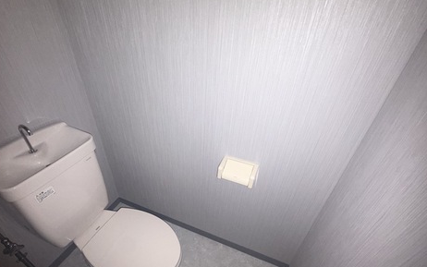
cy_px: 157
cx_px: 201
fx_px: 210
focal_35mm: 18
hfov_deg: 91.0
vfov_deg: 64.6
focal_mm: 2.22
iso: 250
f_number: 2.2
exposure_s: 1/36
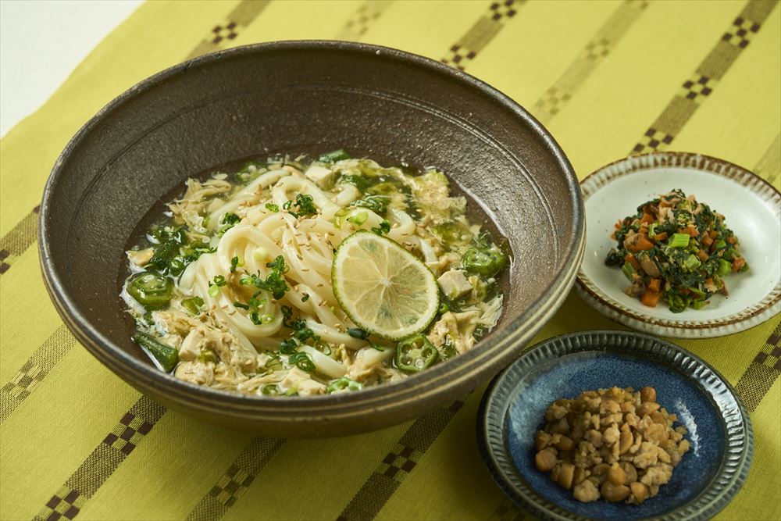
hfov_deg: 18.6
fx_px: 2387
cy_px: 260
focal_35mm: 110
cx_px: 390
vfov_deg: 12.5
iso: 200
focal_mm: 110
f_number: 7.1
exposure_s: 1/50
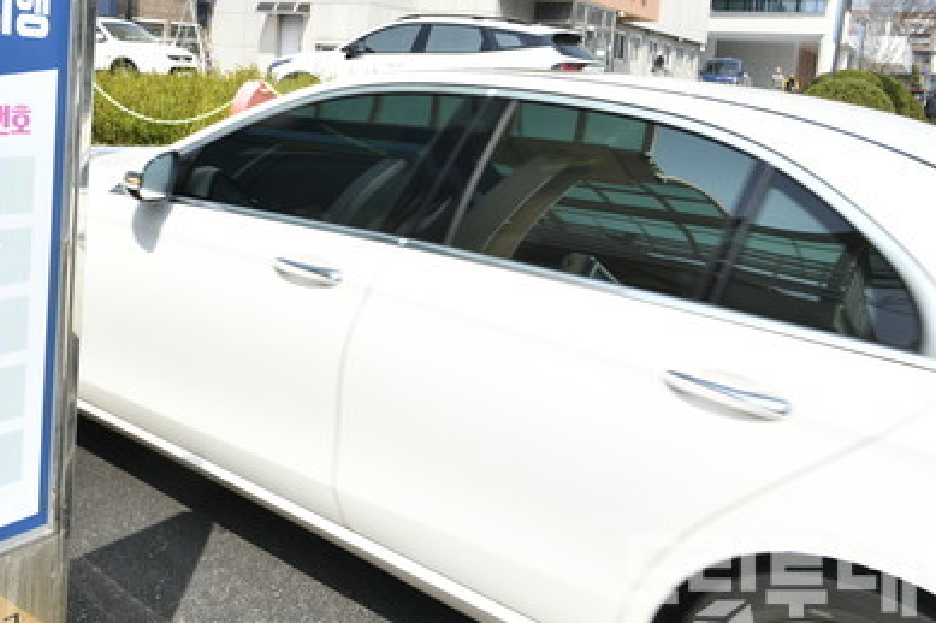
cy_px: 214
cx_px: 310
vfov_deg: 35.6
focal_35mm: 37
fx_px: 962
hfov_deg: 50.9
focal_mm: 24
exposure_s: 1/100
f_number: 10
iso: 80
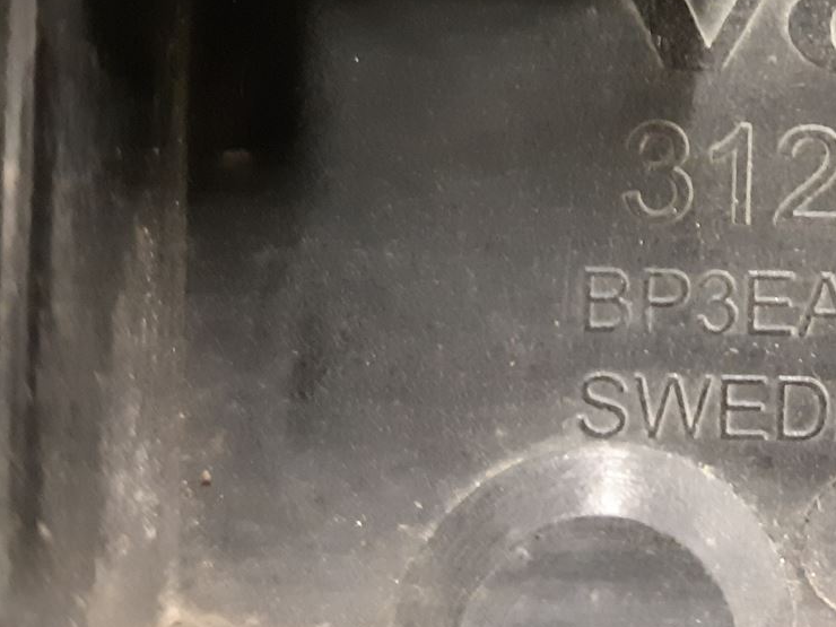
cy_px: 80
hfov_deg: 25.7
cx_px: 829
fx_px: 1739
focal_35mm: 72
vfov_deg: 20.1
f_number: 1.7
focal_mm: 3.93
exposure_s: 1/25
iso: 640
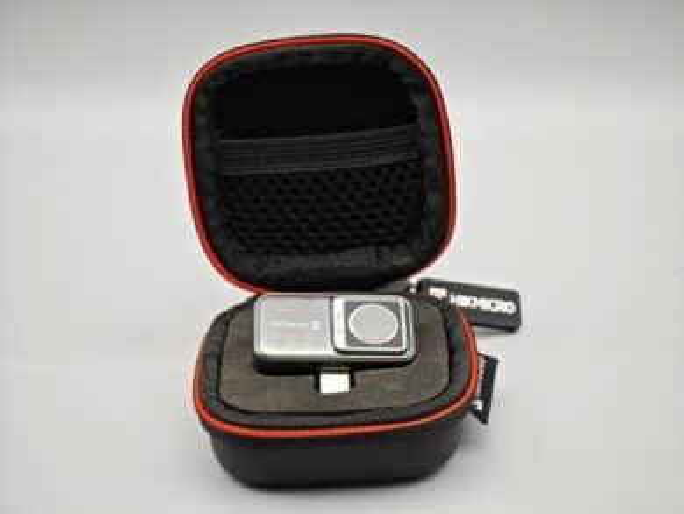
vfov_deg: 19.7
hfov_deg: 26.0
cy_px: 257
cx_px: 342
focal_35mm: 75
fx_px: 1483
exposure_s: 1/101
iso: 50
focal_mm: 12.28
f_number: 1.8
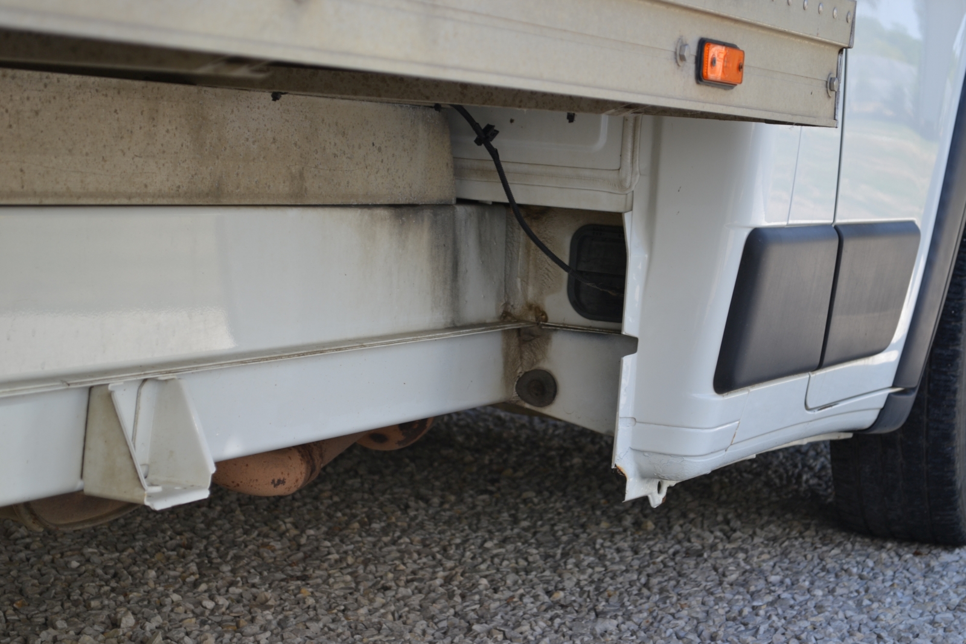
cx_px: 483
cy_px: 322
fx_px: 2093
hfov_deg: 26.0
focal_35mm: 78
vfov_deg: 17.5
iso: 110
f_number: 5.6
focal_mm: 52
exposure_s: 1/125
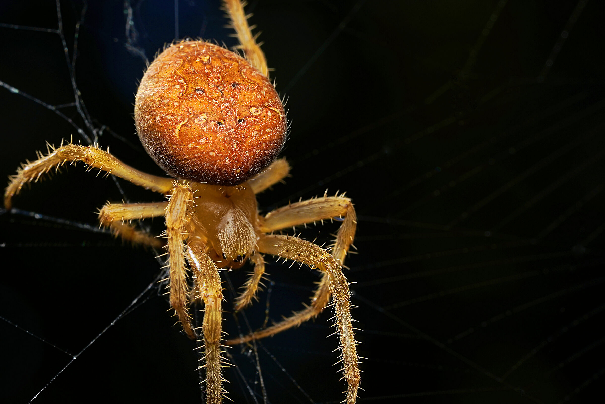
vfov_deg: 10.2
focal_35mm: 135
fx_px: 2269
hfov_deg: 15.2
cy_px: 202
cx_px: 302
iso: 100
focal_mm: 90
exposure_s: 1/160
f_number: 13
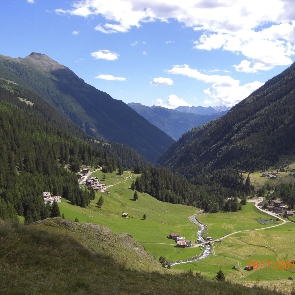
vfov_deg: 37.6
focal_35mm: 45
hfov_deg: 37.4
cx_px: 173
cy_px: 147
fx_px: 434
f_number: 2.7
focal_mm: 6.2
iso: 64
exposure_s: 1/1000
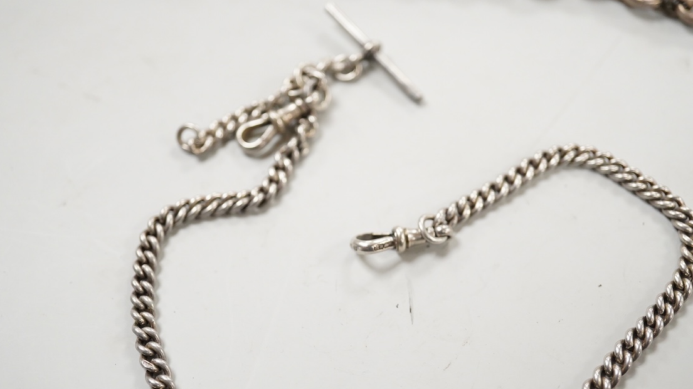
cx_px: 341
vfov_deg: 24.9
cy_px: 181
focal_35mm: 48
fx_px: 882
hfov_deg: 42.9
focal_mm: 30
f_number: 3.5
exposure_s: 1/400
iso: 2500
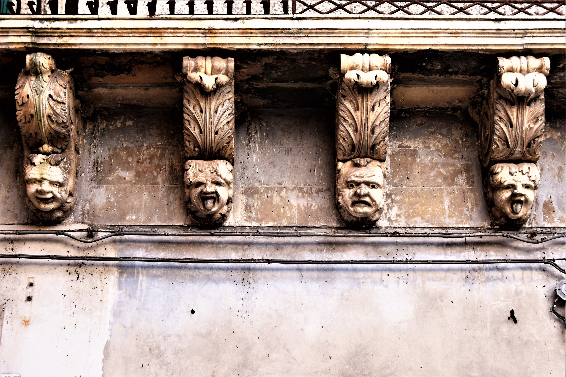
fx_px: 849
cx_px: 283
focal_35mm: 54
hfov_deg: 36.9
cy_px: 188
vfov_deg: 25.0
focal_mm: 36
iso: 400
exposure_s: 1/160
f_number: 6.3
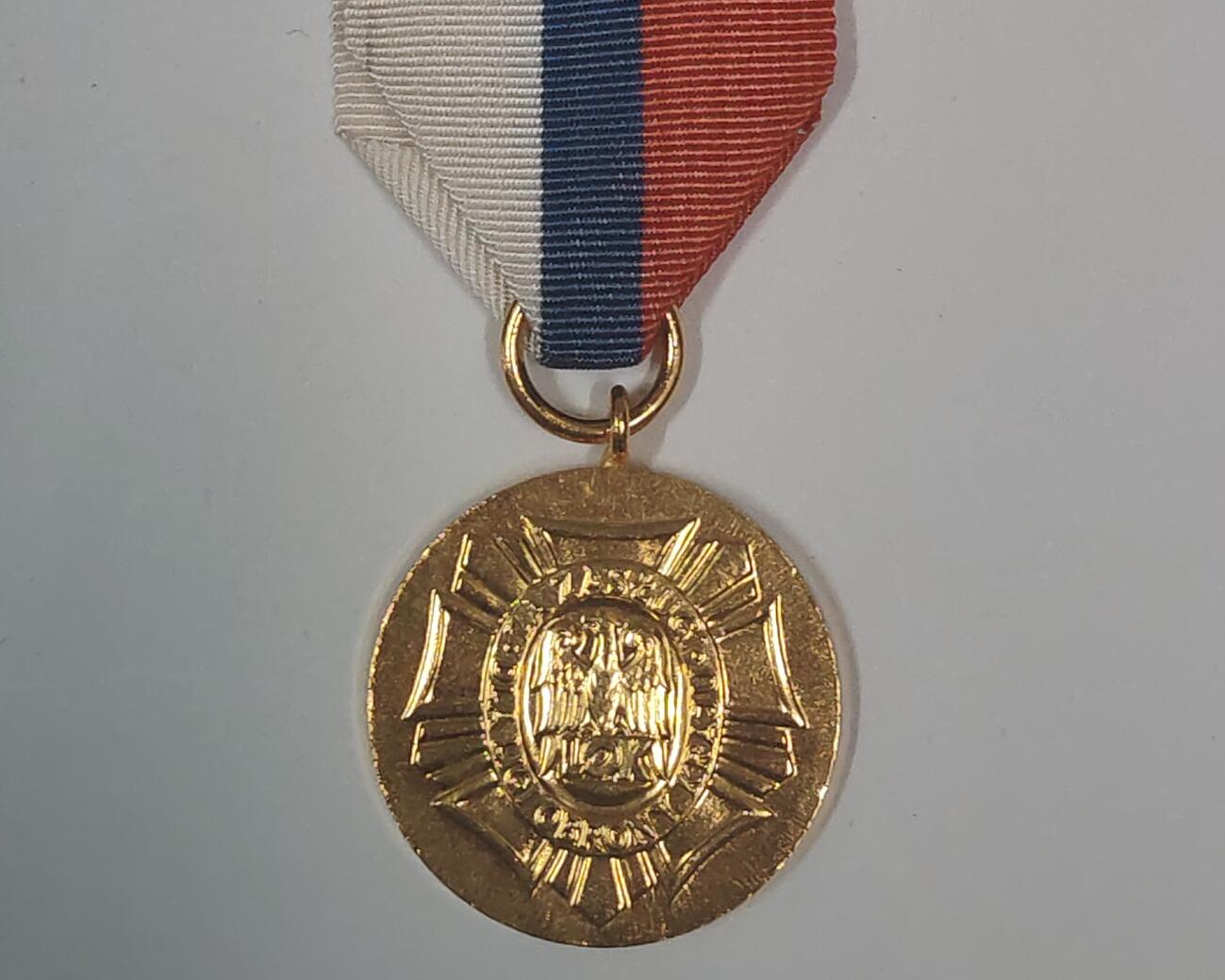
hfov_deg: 20.8
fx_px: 3335
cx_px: 599
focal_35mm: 92
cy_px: 171
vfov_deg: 16.6
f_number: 1.95
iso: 500
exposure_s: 1/50
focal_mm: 5.52
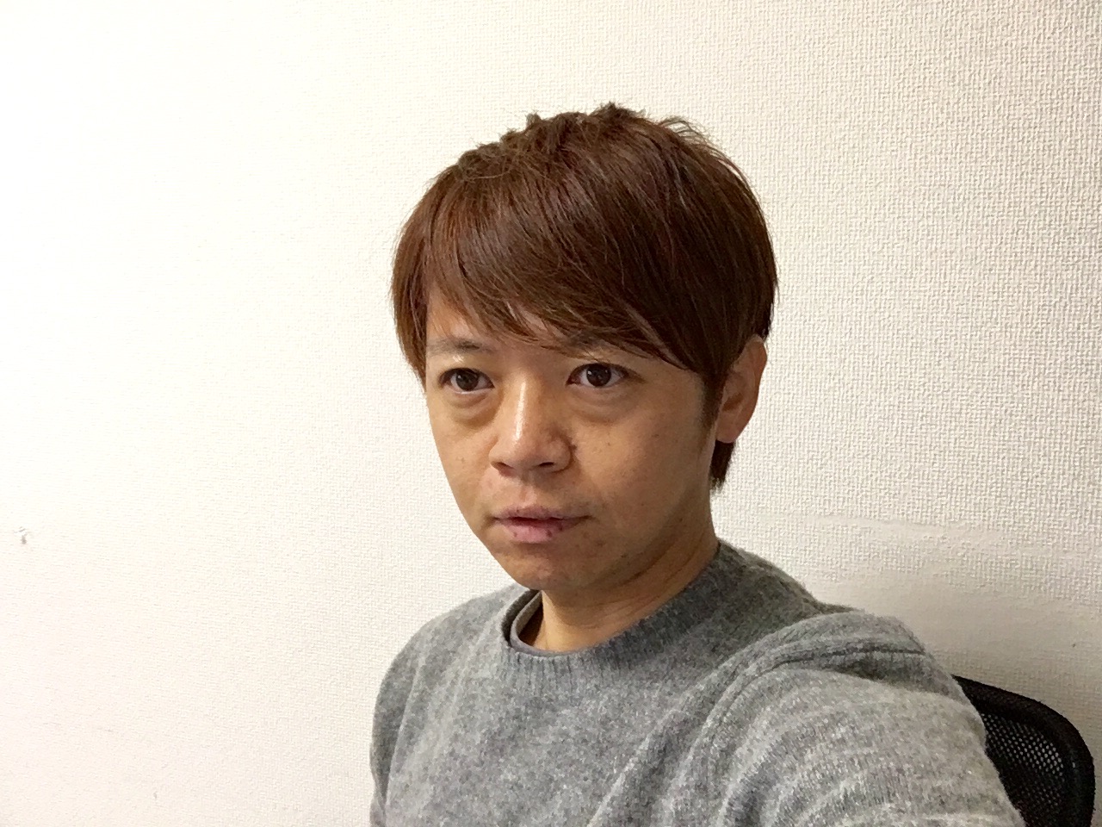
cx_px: 551
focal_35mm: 31
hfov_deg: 58.4
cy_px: 414
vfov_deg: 45.4
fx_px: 987
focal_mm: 2.65
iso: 160
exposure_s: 1/30
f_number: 2.2
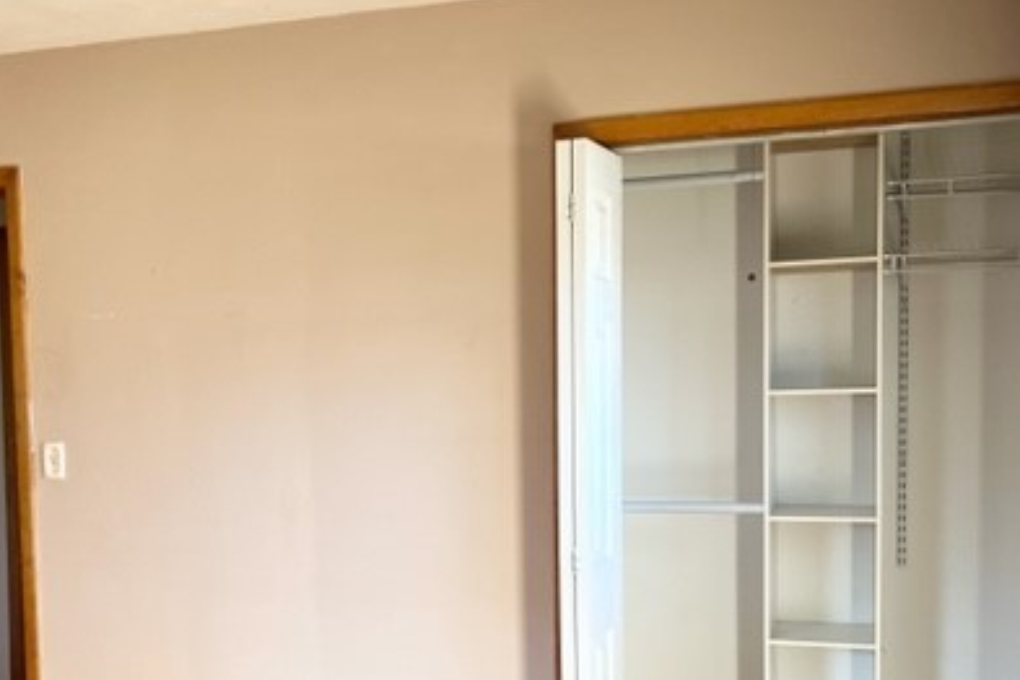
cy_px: 488
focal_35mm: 44
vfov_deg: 30.1
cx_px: 439
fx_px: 1247
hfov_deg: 44.4
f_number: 1.5
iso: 125
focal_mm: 5.7
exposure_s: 1/108
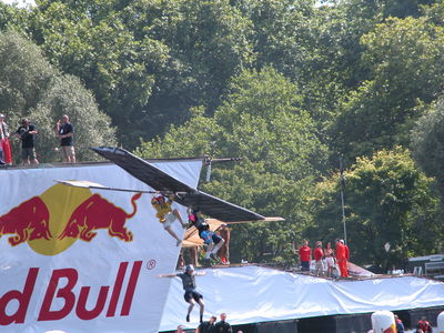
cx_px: 222
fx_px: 3591
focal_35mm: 280
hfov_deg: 7.1
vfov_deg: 5.3
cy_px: 166
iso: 100
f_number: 5.3
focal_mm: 71.2
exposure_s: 1/221
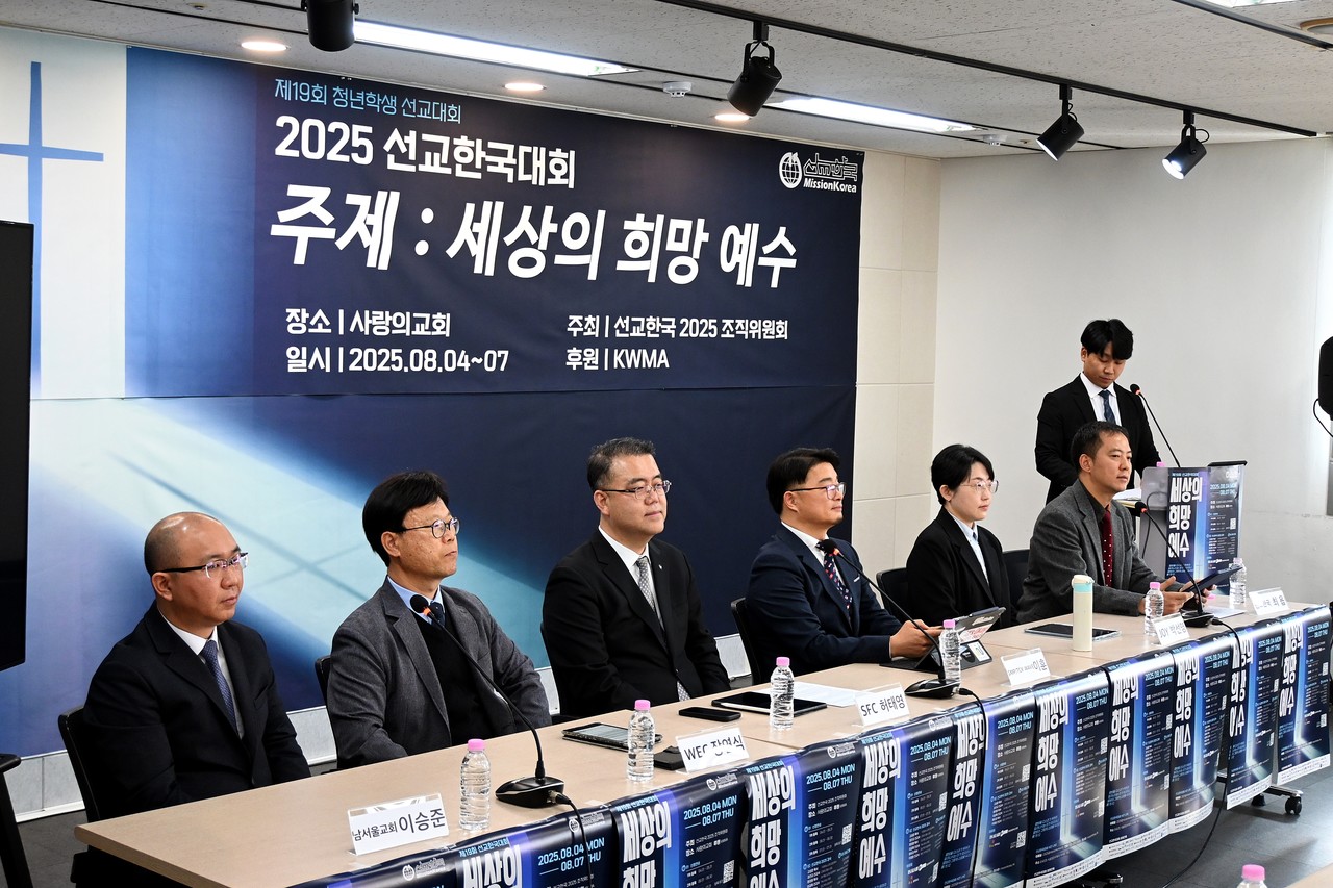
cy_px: 444
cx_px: 666
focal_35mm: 45
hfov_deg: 43.6
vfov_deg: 29.9
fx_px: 1666
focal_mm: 30
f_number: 4.8
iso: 1250
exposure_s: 1/125
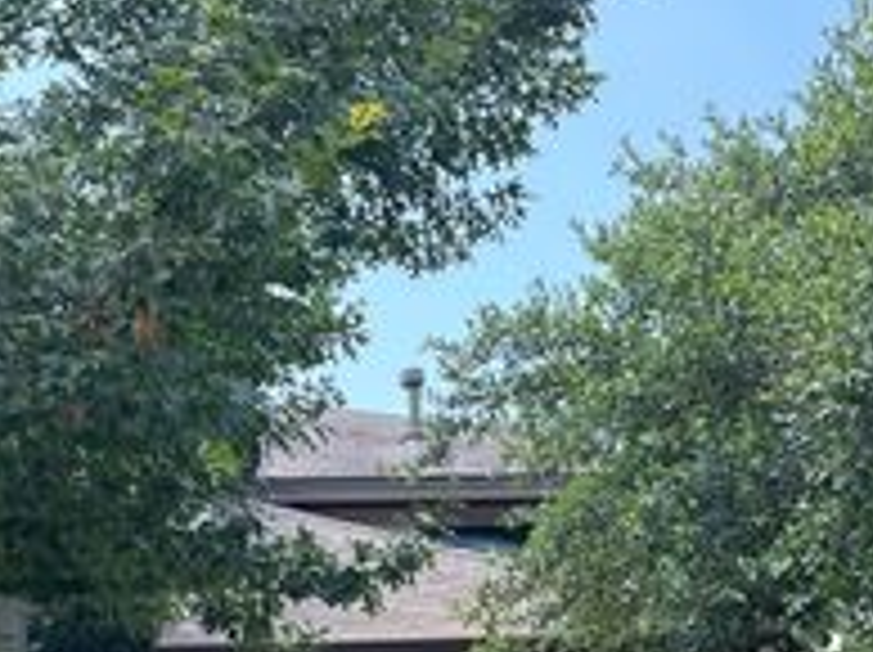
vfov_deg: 22.9
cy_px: 600
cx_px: 324
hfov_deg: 31.1
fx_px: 1562
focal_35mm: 62
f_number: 1.78
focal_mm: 6.86
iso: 80
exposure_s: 1/475
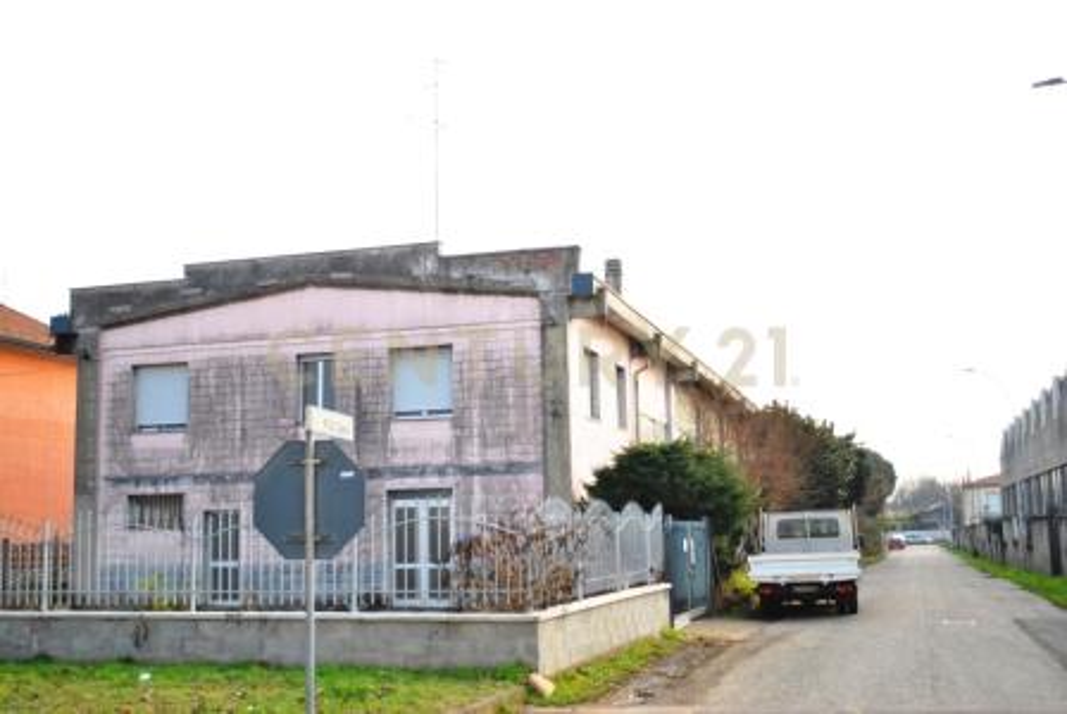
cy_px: 357
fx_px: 1246
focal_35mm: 42
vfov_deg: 32.0
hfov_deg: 46.3
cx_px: 534
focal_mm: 28
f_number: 10
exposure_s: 1/200
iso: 100
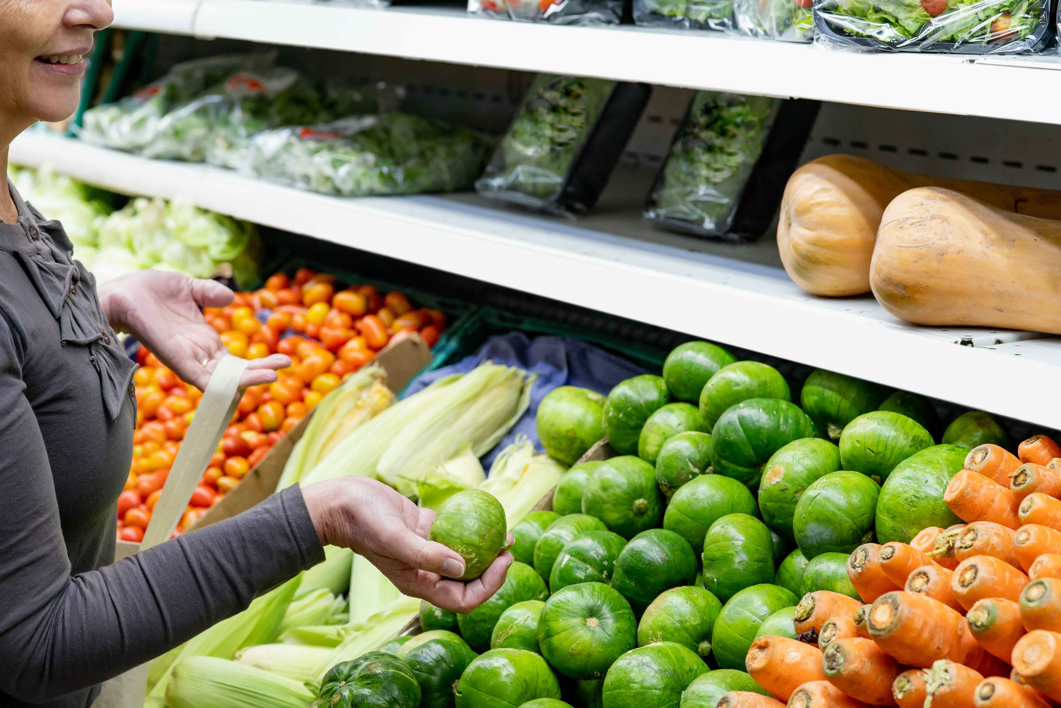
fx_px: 2240
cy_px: 273
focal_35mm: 76
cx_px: 352
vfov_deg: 17.9
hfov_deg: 26.5
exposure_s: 1/125
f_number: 2.8
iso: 1250
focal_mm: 50
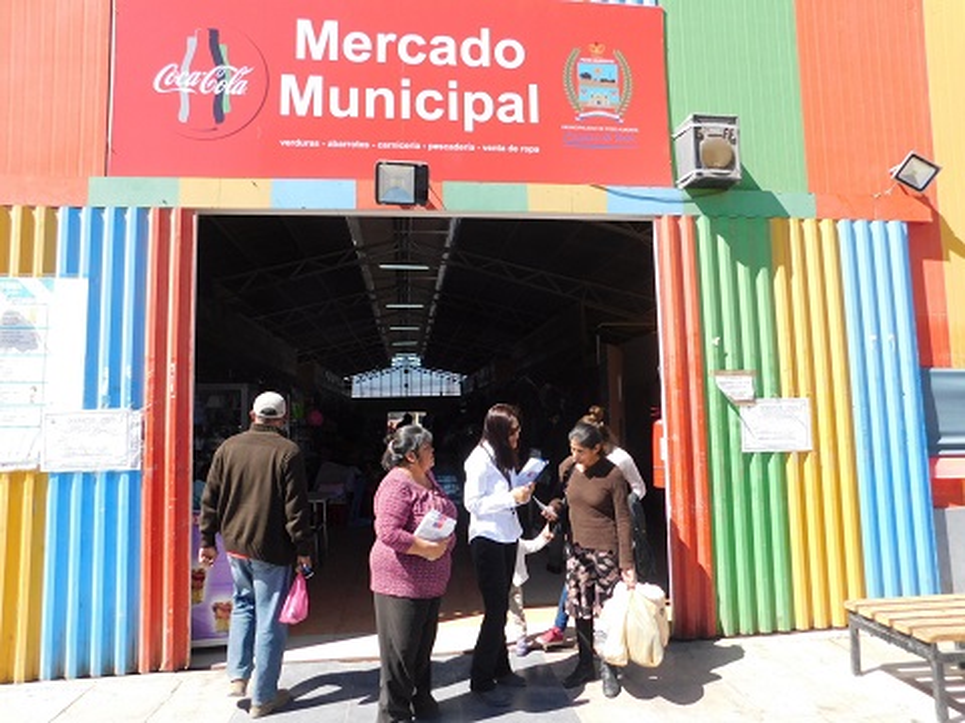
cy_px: 362
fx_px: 641
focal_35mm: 23
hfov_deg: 73.9
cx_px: 482
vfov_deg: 58.9
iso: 125
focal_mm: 4
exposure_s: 1/800
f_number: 3
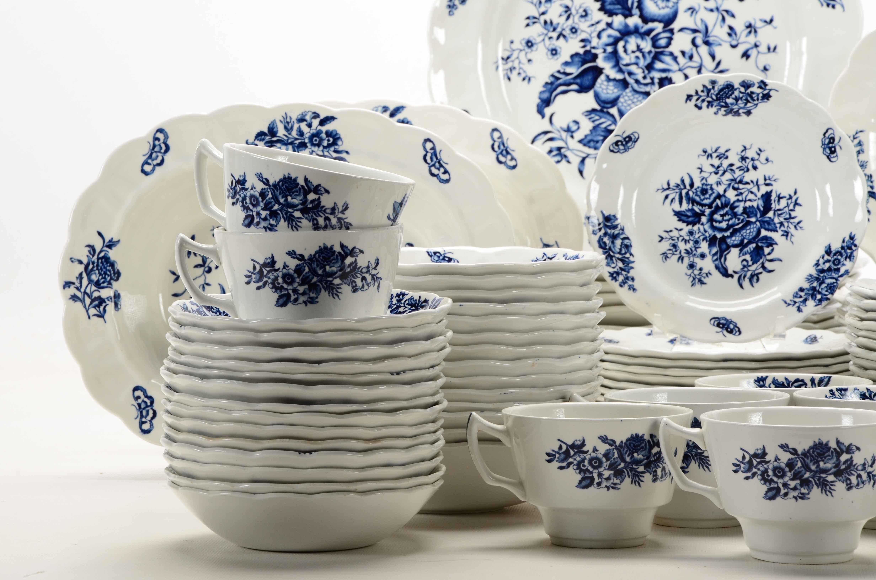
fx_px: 3825
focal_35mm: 158
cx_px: 438
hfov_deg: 13.1
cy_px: 290
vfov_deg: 8.7
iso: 200
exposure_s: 1/160
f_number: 16
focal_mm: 105
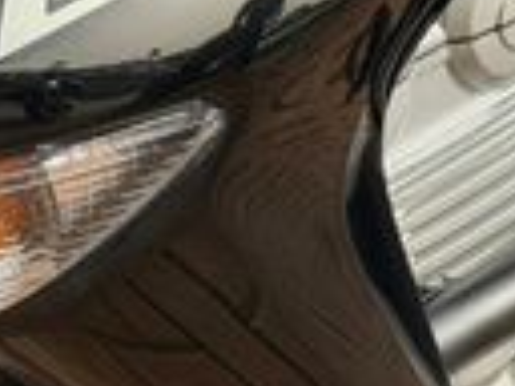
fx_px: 3571
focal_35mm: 240
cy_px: 531
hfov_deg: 8.1
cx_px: 732
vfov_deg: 6.1
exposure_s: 1/1456
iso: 80
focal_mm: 6.76
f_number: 1.78
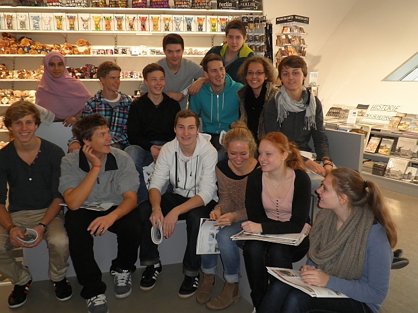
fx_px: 398
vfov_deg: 42.9
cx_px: 209
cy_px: 156
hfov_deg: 55.4
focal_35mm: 33
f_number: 3.7
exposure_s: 1/50
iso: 160
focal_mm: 5.9
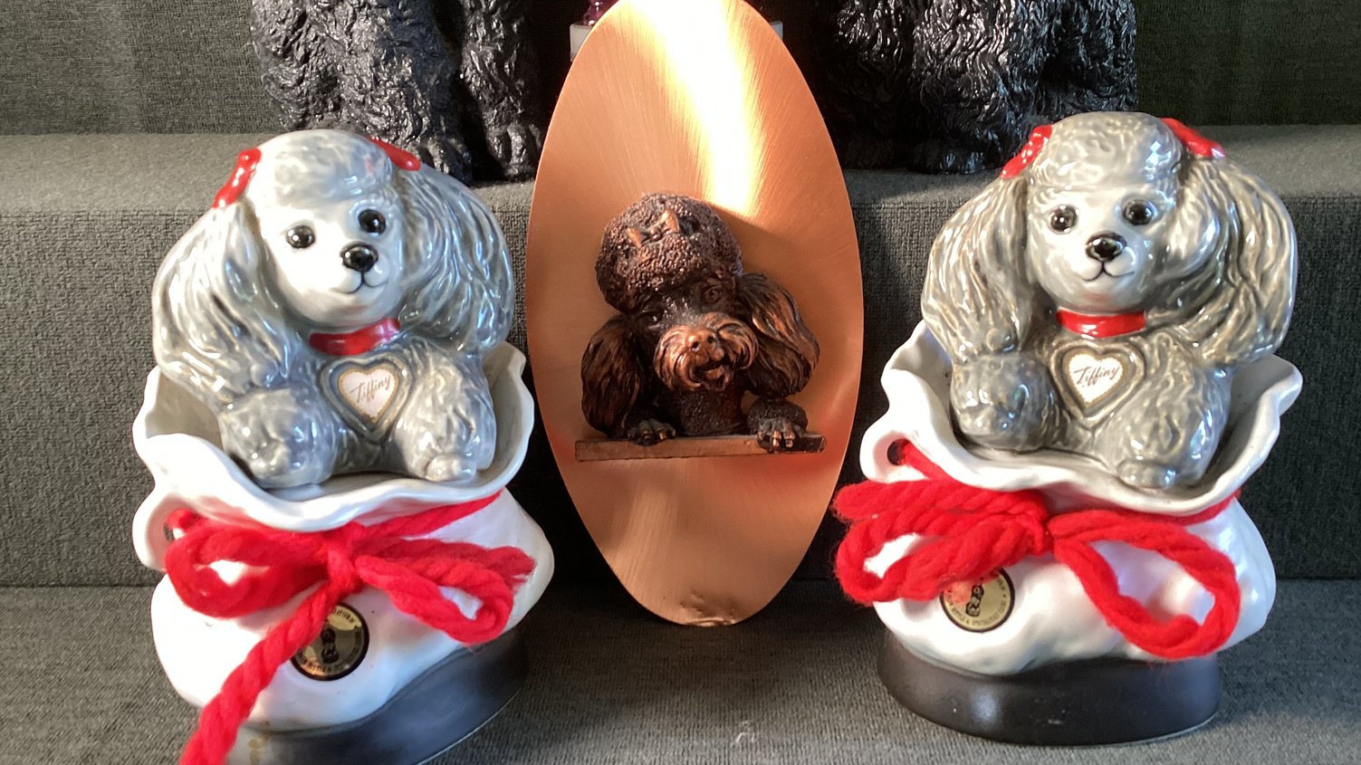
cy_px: 392
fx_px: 1227
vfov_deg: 34.6
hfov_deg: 58.0
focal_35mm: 34
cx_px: 678
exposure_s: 1/60
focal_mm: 3.3
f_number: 2.4
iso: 125
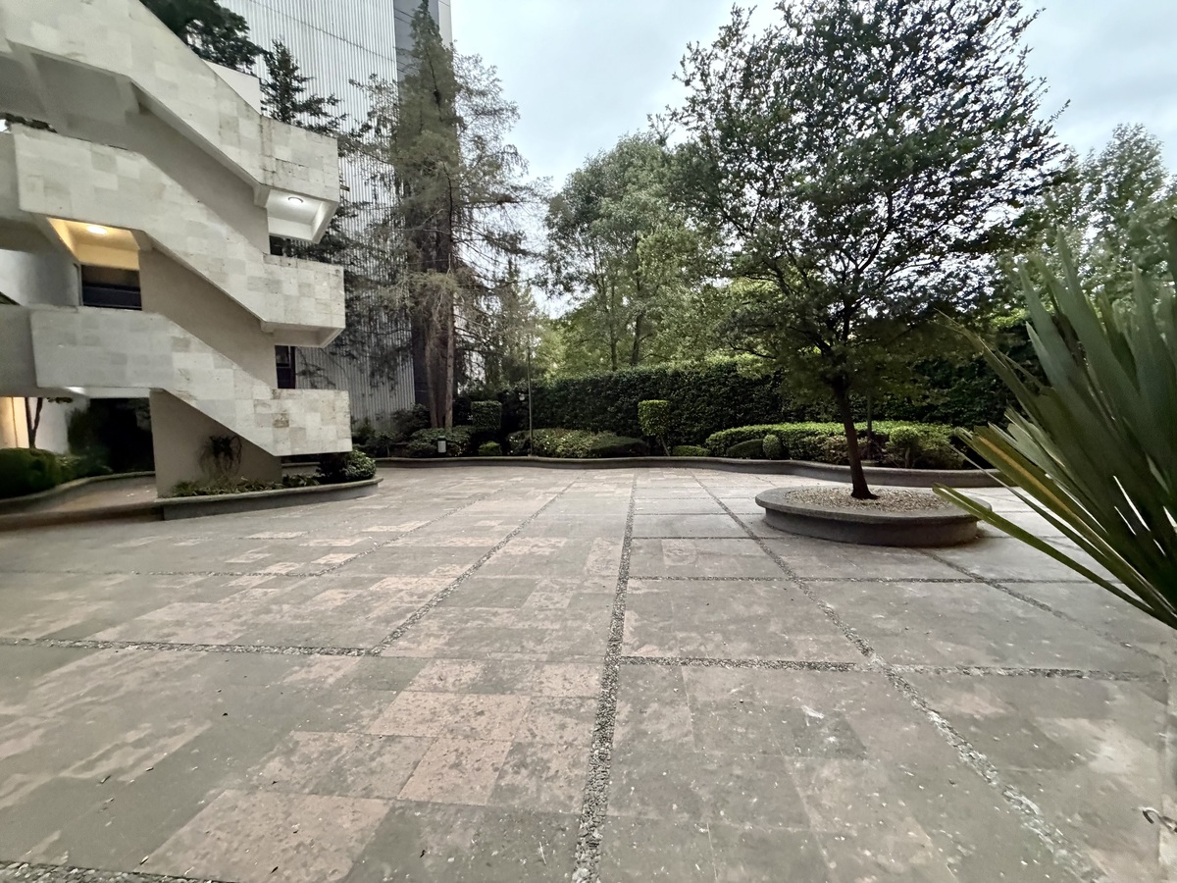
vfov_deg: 85.7
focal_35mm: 14
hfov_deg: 102.1
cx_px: 588
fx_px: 476
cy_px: 442
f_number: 2.2
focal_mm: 2.22
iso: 800
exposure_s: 1/60
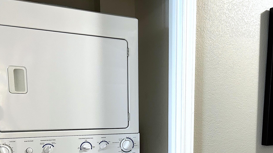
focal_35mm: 46
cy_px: 157
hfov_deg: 44.2
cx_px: 173
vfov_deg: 24.6
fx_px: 333
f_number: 1.5
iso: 250
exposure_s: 1/60
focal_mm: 5.7
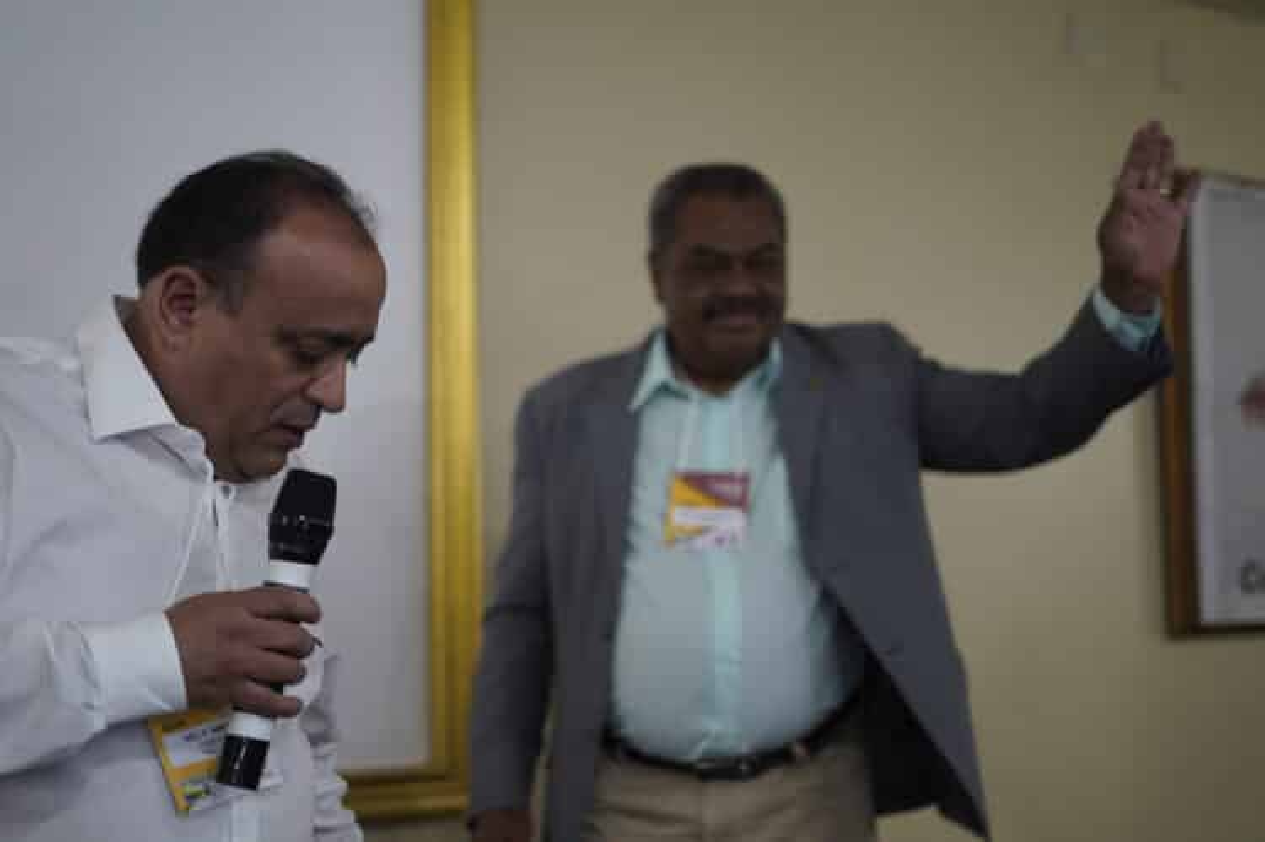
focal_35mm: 50
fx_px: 1756
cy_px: 421
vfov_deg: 27.0
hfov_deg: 39.6
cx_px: 632
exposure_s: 1/60
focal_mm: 50
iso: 200
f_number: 1.8
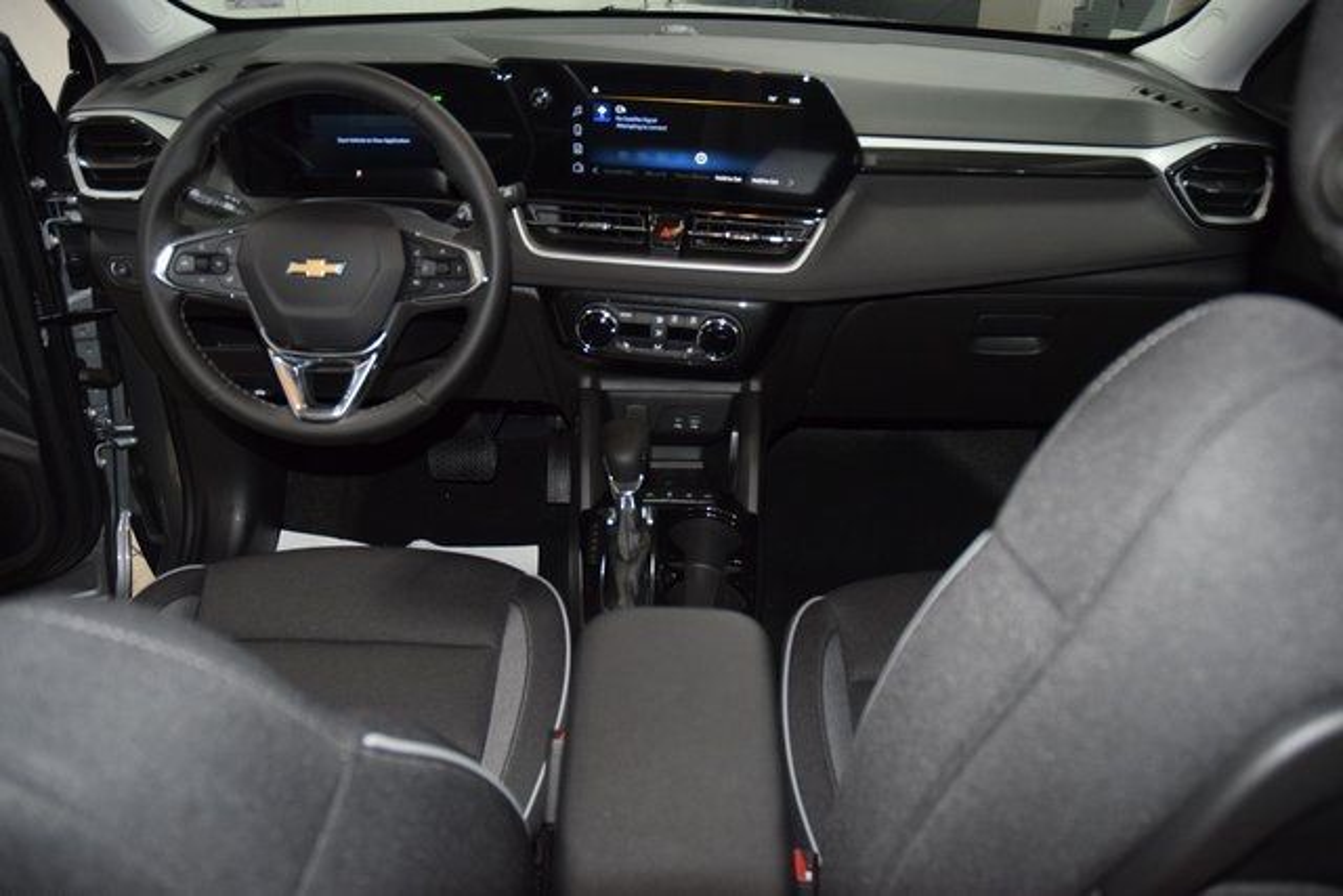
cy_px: 448
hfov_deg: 67.4
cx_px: 672
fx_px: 1007
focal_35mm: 27
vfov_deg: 48.0
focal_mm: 18
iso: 2000
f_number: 3.5
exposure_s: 1/125
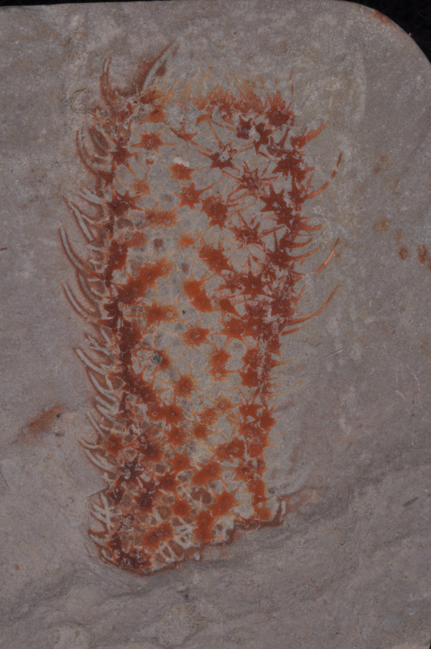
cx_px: 216
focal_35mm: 90
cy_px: 324
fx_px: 1620
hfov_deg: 15.2
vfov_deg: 22.6
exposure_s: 1/13
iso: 200
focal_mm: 60
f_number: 45
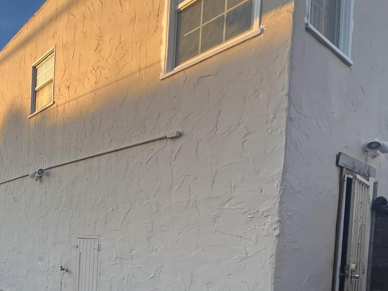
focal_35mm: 27
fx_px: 303
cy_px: 246
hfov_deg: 56.7
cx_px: 42
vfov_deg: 47.5
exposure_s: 1/118
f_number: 1.8
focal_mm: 1.57
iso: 32
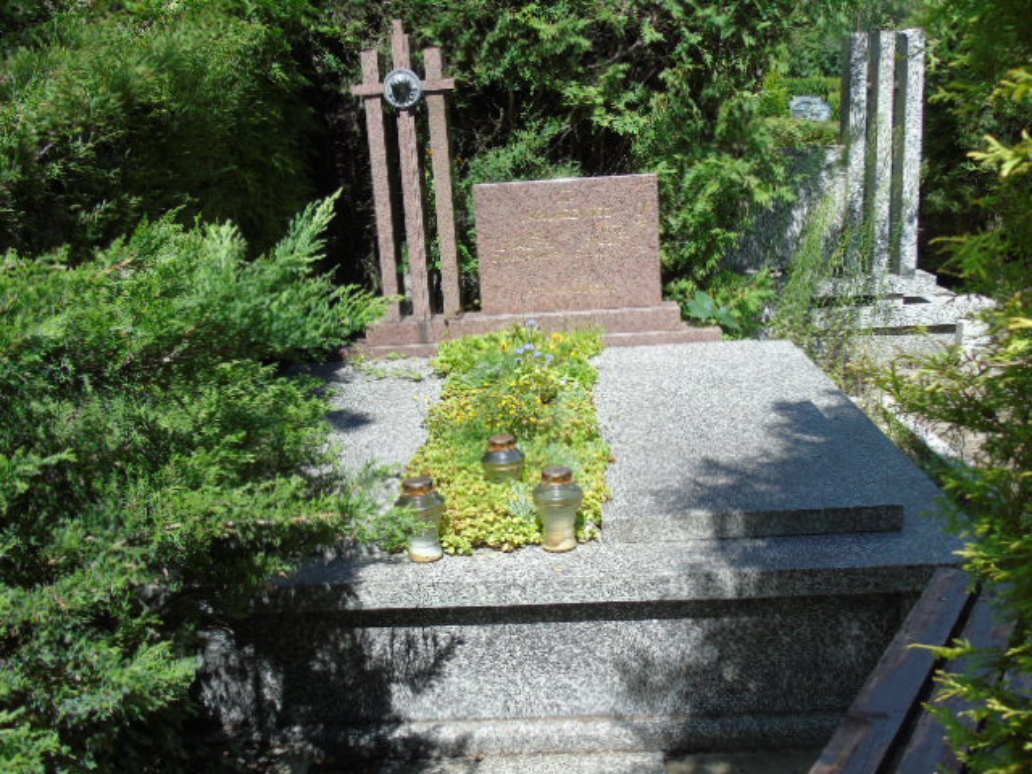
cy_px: 387
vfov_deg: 41.8
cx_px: 516
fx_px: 1014
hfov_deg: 54.0
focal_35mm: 34
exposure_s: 1/400
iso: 80
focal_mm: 6.1
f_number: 3.8
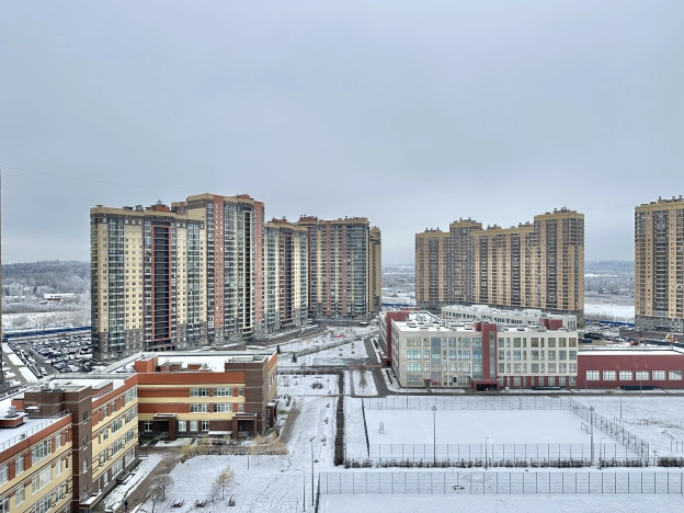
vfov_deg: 56.8
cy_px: 256
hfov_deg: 71.6
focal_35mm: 24
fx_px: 474
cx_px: 342
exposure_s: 1/325
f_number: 1.78
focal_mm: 6.86
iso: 80
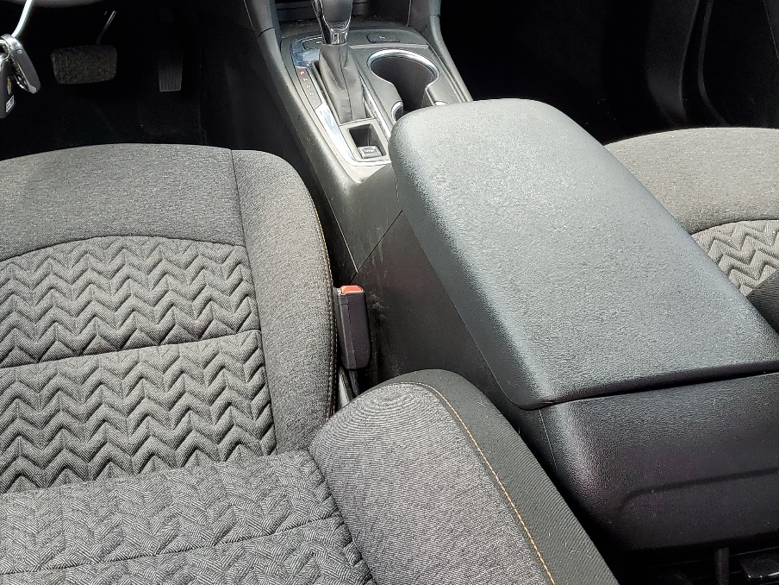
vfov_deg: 30.8
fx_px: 1035
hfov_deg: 40.5
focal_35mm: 46
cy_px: 129
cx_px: 230
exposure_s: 1/200
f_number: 1.5
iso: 50
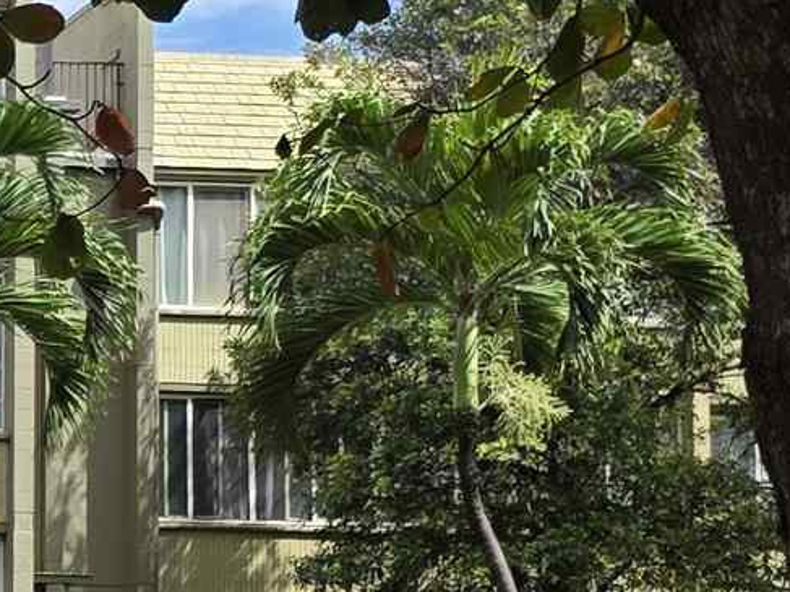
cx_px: -696
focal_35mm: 145
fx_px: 3308
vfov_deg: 10.2
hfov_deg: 12.3
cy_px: 568
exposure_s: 1/3550
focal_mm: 6.3
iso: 80
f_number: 1.7
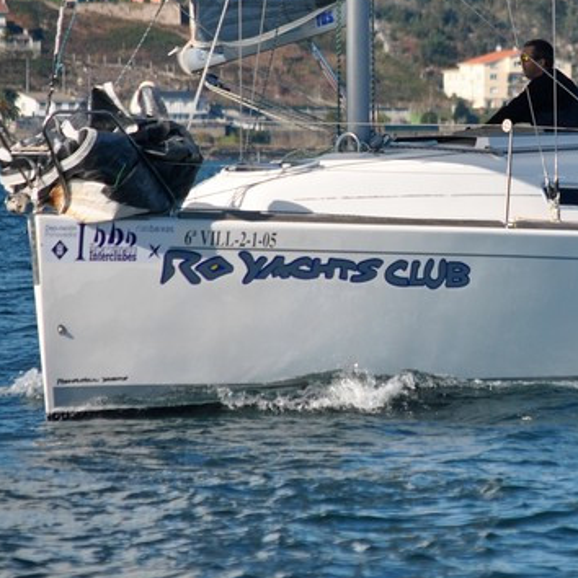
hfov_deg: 3.6
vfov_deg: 3.6
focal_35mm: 484
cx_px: 514
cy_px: 178
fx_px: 9143
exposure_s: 1/1000
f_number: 5
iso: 200
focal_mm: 150
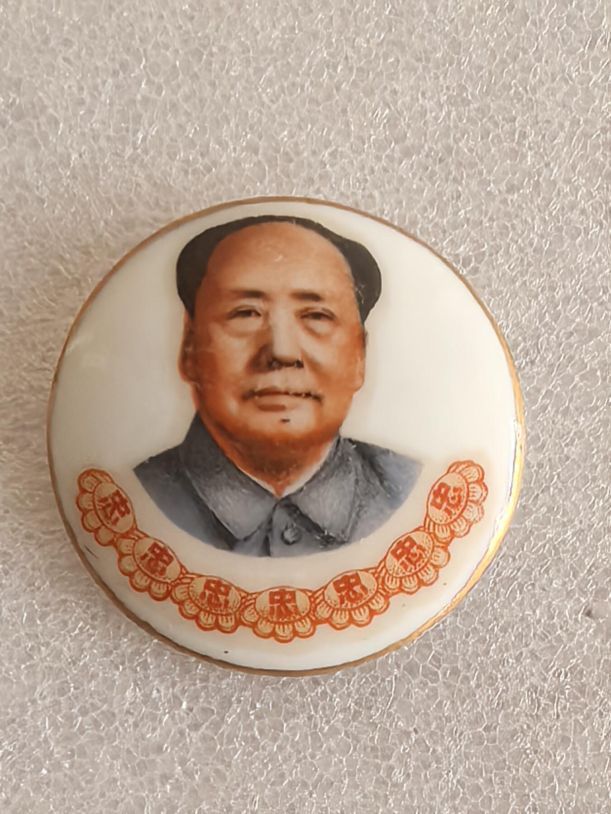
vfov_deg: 29.4
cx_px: 306
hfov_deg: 22.3
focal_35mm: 66
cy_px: 407
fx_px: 1553
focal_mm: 1.95
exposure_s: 1/50
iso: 320
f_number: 2.2
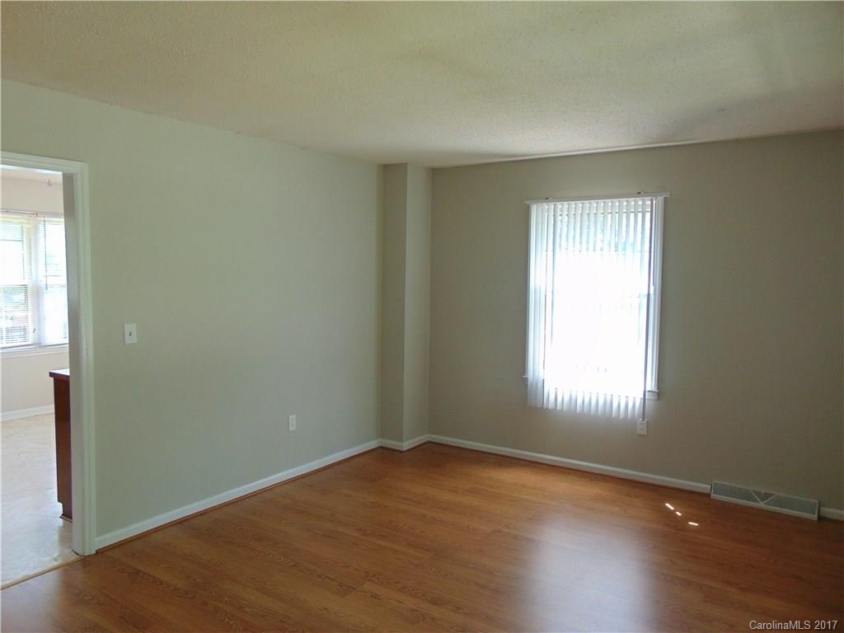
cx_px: 422
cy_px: 316
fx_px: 610
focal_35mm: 25
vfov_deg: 54.9
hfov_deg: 69.4
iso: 100
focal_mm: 4.5
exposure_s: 1/30
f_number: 3
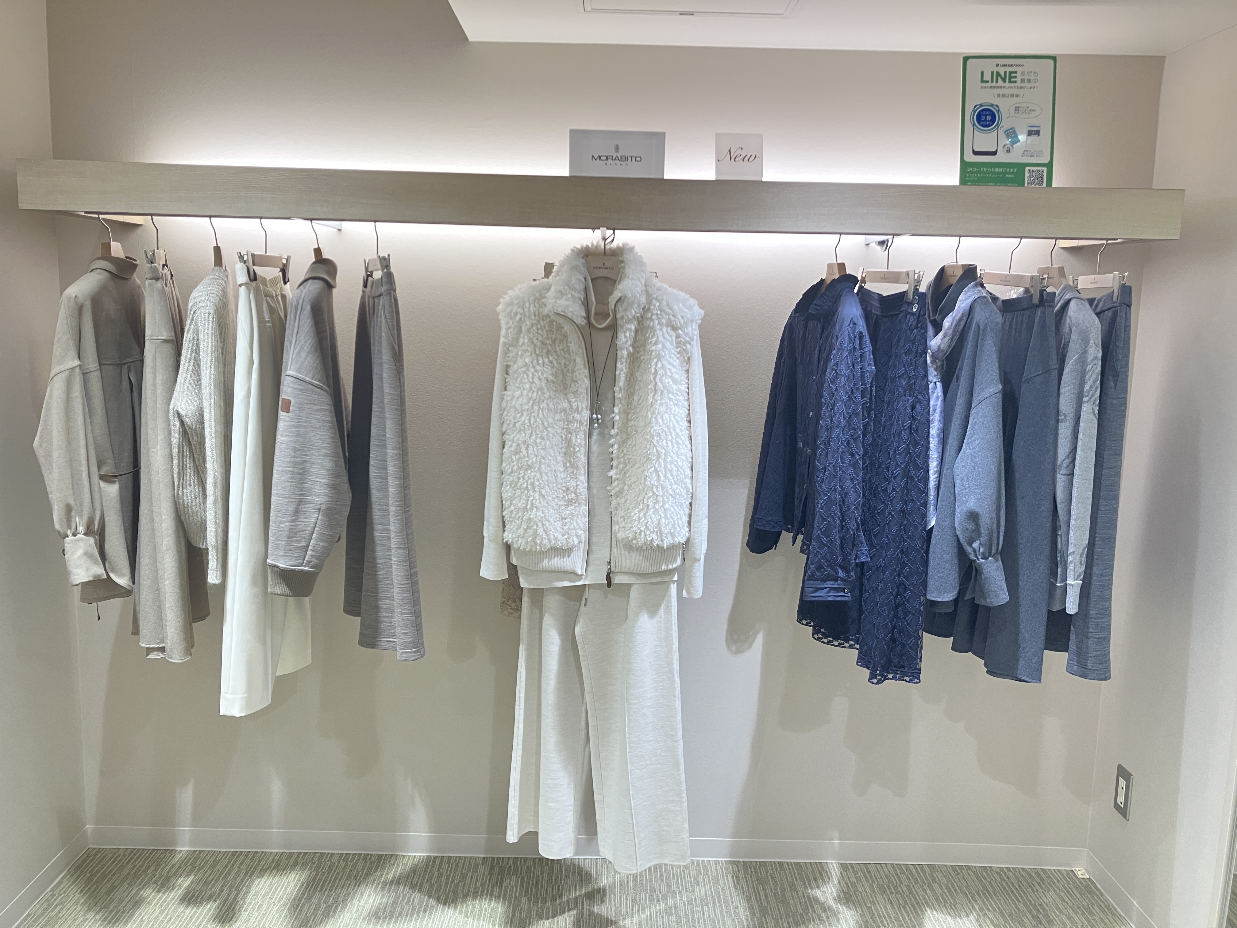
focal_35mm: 28
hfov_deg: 63.4
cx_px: 618
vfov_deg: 49.7
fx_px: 1001
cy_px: 464
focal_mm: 3.99
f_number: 1.8
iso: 200
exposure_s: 1/60
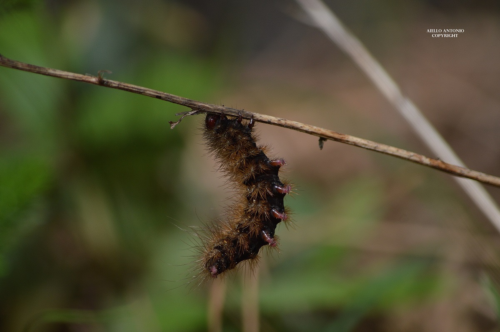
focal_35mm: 450
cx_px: 250
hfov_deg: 4.6
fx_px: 6242
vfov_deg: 3.0
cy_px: 166
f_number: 5.6
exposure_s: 1/250
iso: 180
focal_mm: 300
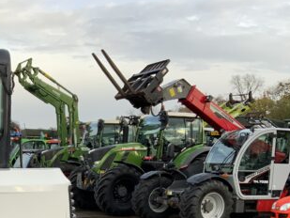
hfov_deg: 30.4
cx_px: 15
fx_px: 503
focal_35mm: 60
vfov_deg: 23.4
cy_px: 220
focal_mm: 3
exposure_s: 1/206
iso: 16
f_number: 1.8
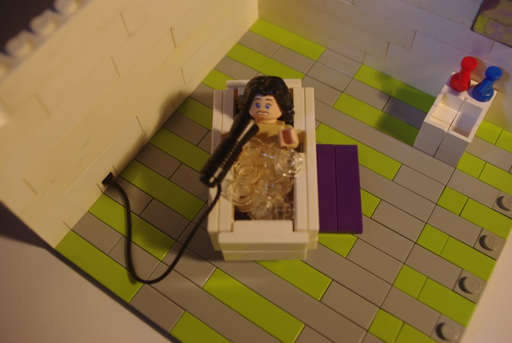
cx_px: 256
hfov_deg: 53.1
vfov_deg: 37.0
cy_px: 172
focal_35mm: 36
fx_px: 513
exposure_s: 1/60
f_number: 5.6
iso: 100
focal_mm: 24.38
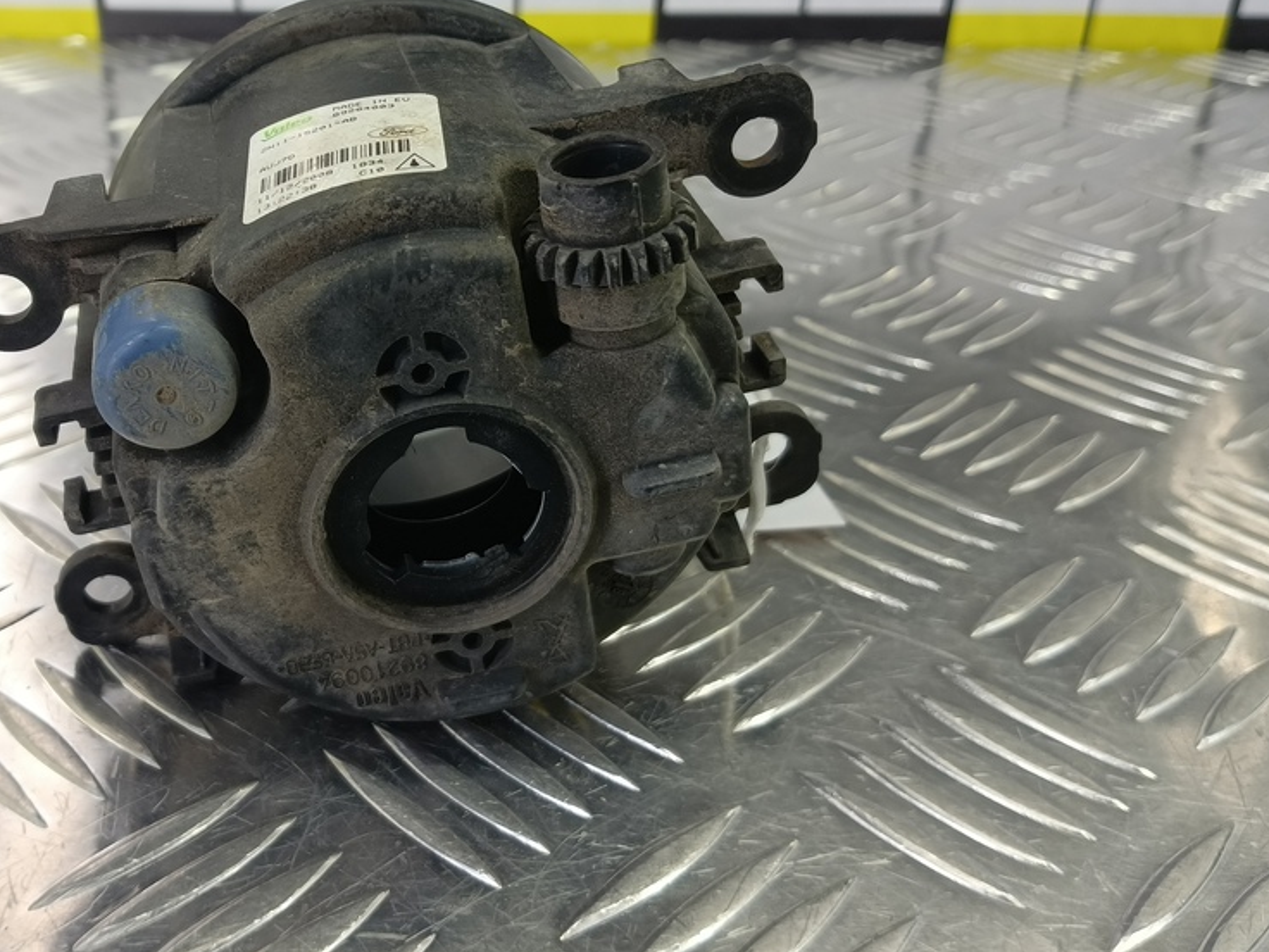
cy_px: 364
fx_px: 1173
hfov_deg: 55.5
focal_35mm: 32
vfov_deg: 43.8
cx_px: 412
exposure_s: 1/50
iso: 134
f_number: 1.6
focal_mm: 4.11
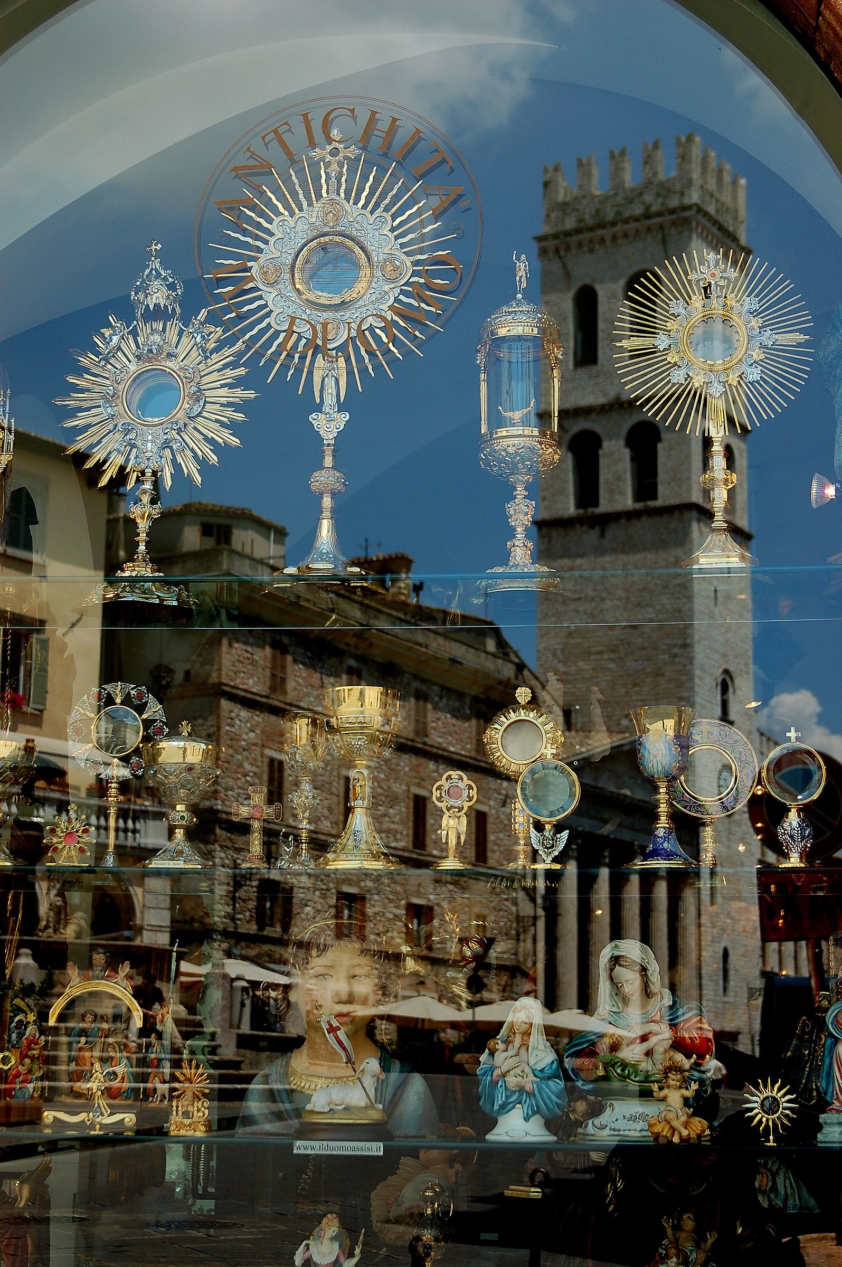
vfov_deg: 33.4
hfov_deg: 22.6
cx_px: 421
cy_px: 634
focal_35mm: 60
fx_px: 2109
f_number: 5.6
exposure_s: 1/250
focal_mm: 40
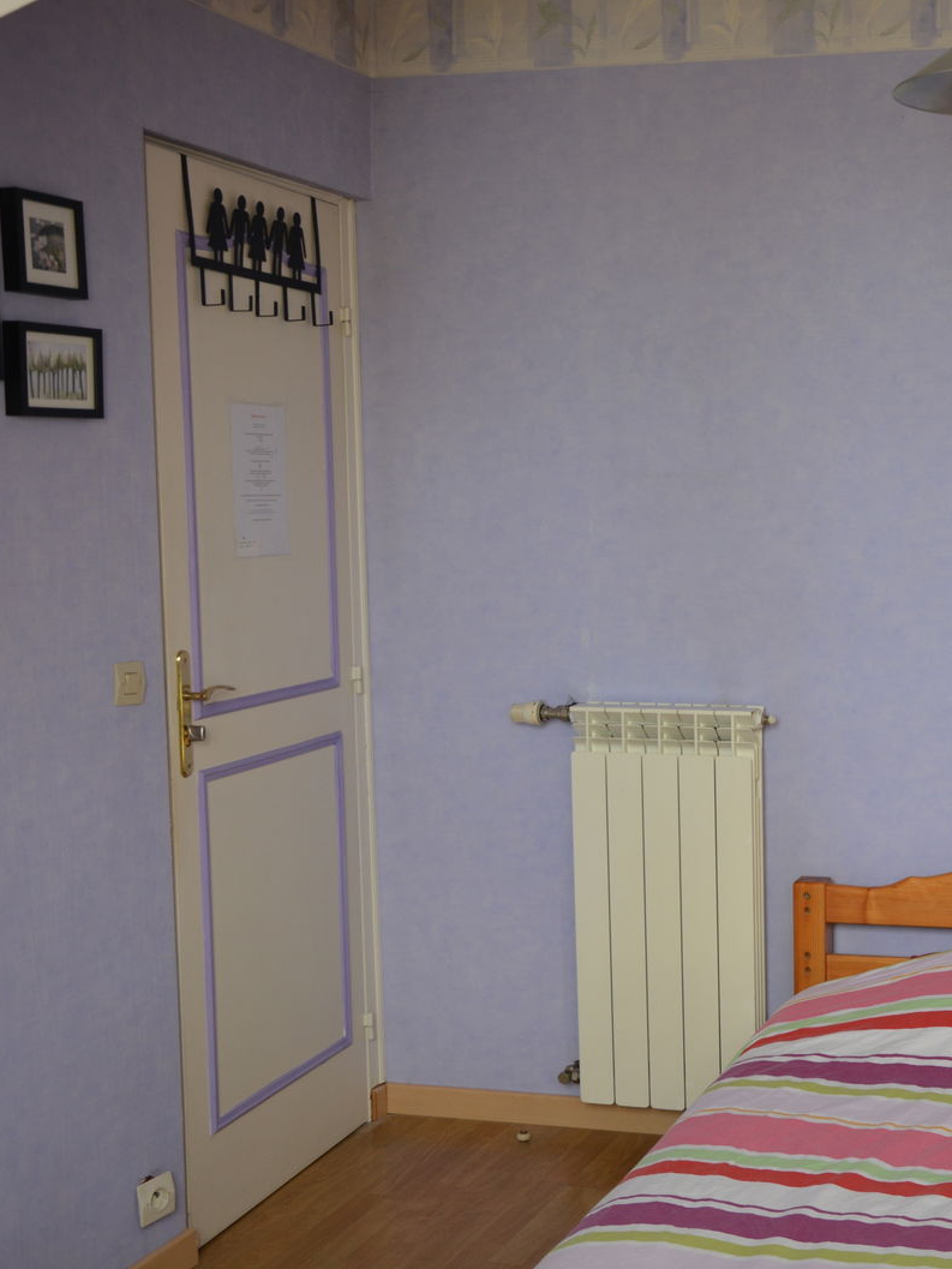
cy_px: 631
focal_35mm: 48
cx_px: 867
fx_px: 1760
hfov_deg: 29.0
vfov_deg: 39.7
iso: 400
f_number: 4
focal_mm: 22
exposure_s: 1/80
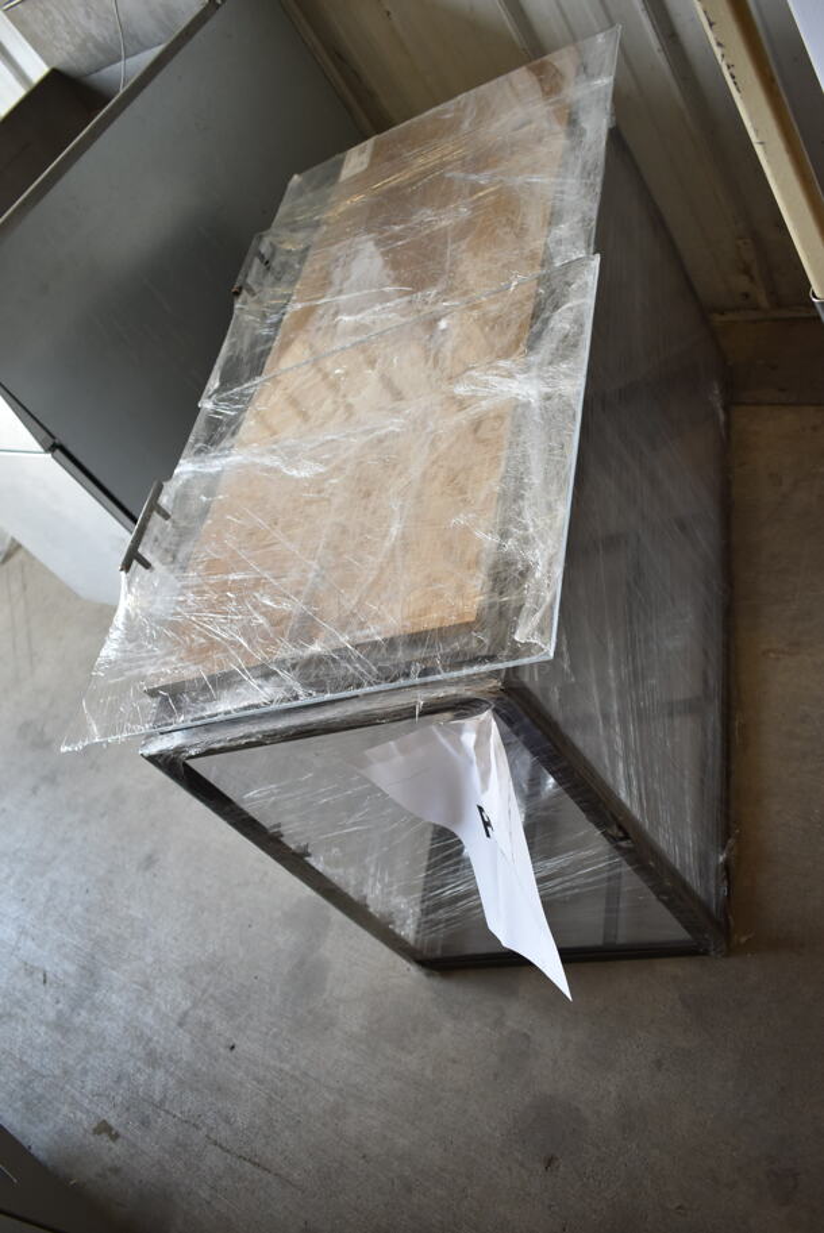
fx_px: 1131
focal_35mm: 33
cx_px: 412
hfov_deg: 40.0
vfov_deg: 57.2
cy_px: 616
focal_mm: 22
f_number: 3.8
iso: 450
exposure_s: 1/125
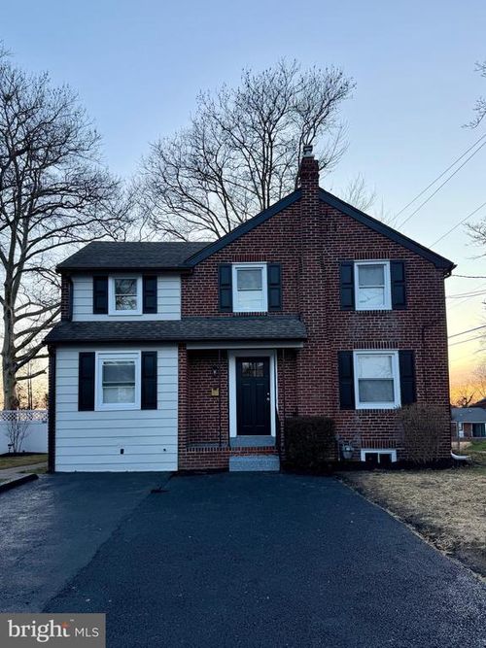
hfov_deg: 56.8
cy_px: 324
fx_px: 449
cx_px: 243
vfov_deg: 71.6
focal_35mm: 24
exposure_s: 1/121
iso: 100
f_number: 1.78
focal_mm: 6.76
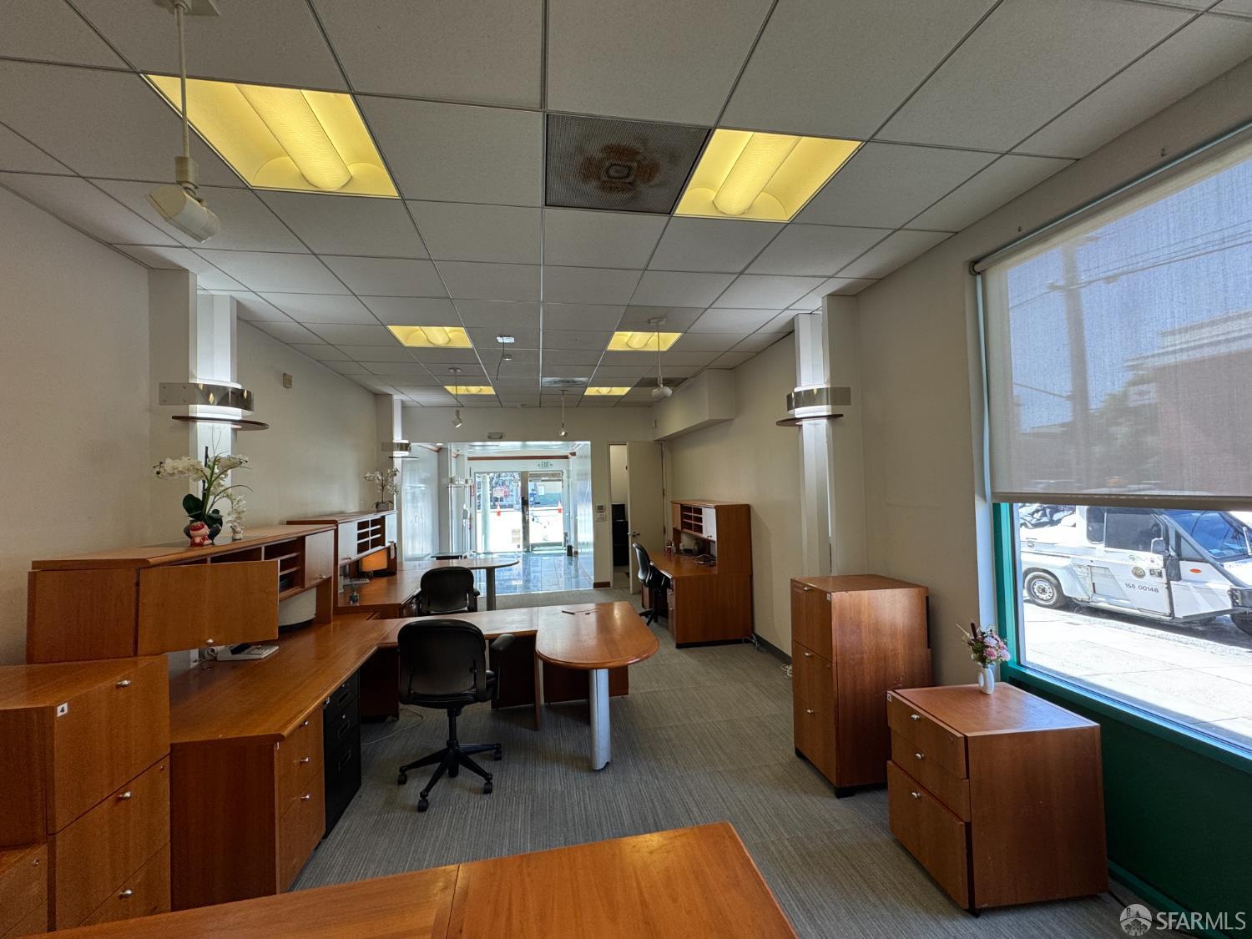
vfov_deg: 85.7
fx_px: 506
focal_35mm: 14
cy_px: 470
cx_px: 626
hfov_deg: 102.1
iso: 100
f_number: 2.2
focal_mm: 2.22
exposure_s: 1/120
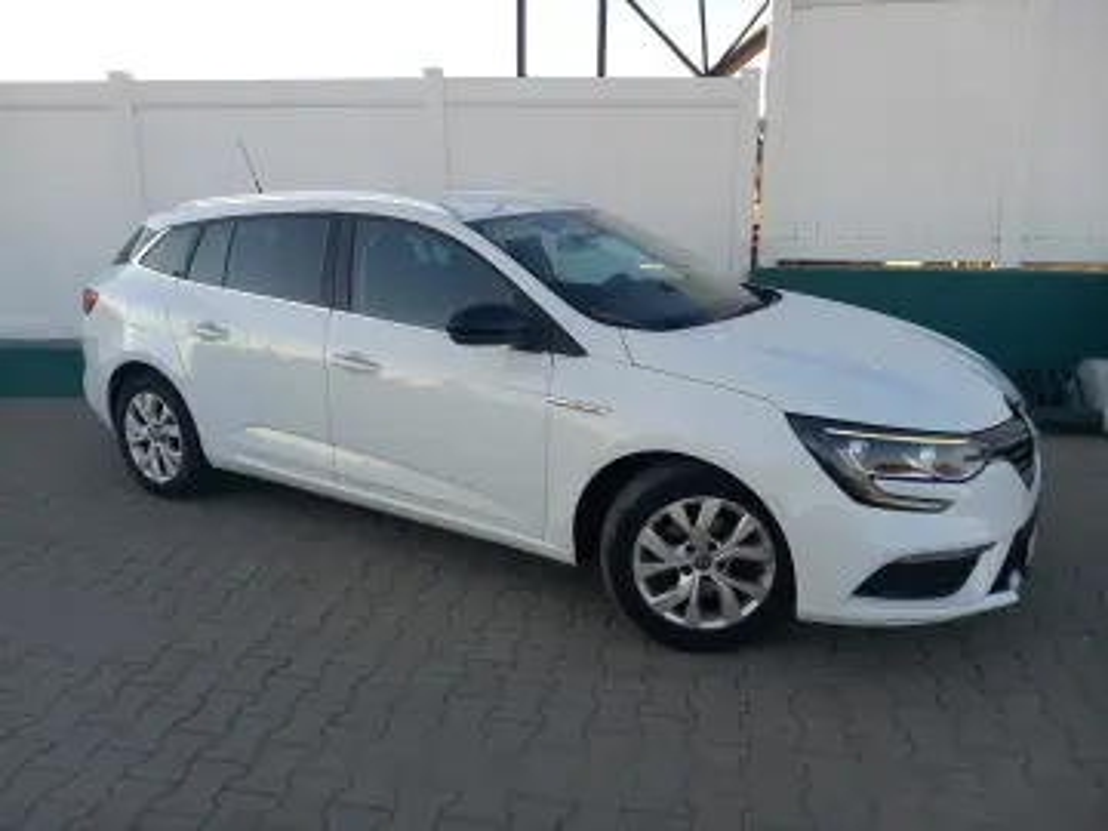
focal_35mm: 27
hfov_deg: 65.3
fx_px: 864
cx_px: 554
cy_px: 416
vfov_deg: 51.4
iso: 20
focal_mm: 4
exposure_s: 1/104
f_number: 1.8
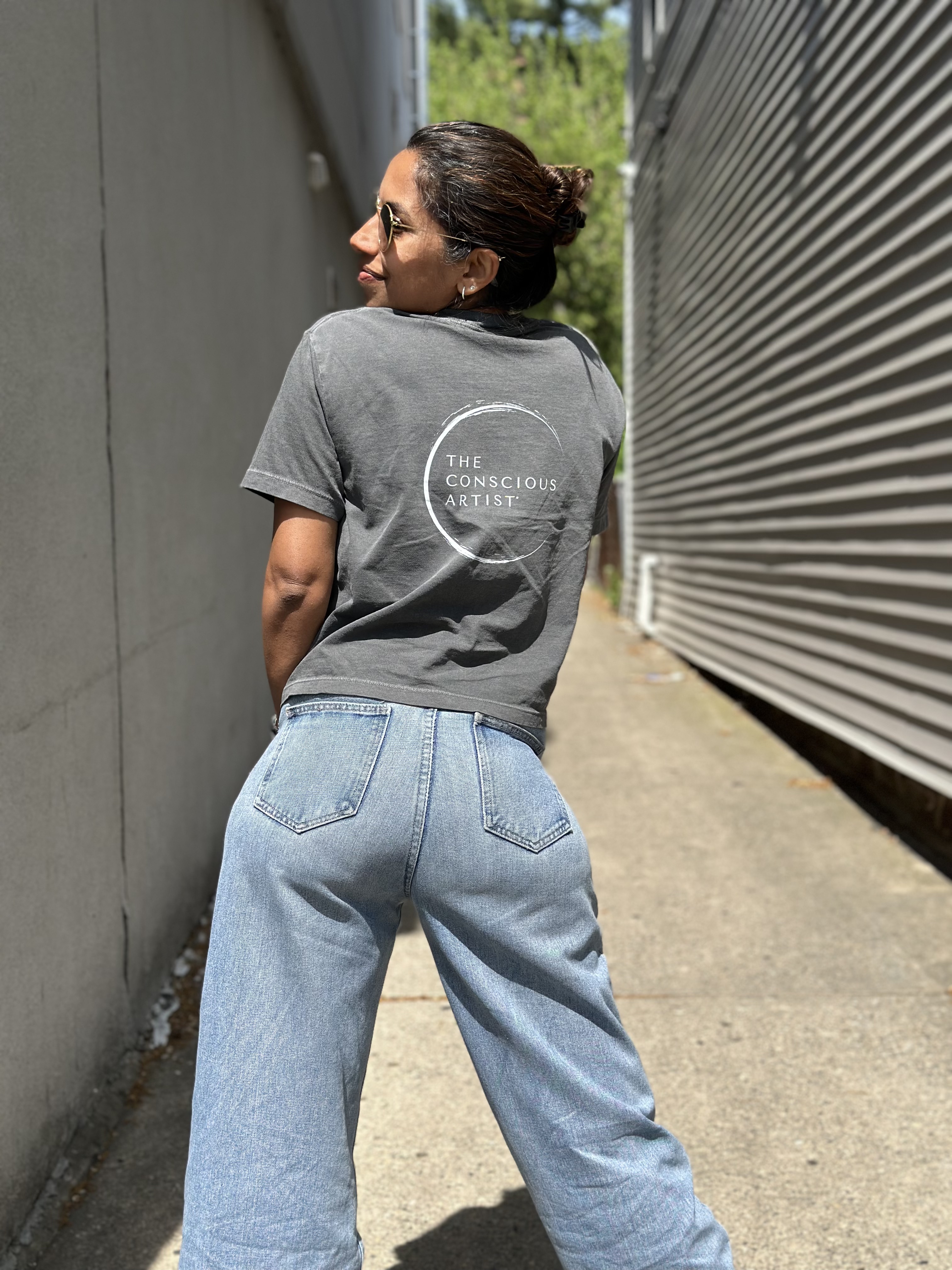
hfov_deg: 30.3
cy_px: 635
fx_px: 1760
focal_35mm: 48
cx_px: 476
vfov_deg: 39.7
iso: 80
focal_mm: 6.86
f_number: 1.78
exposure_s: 1/3257
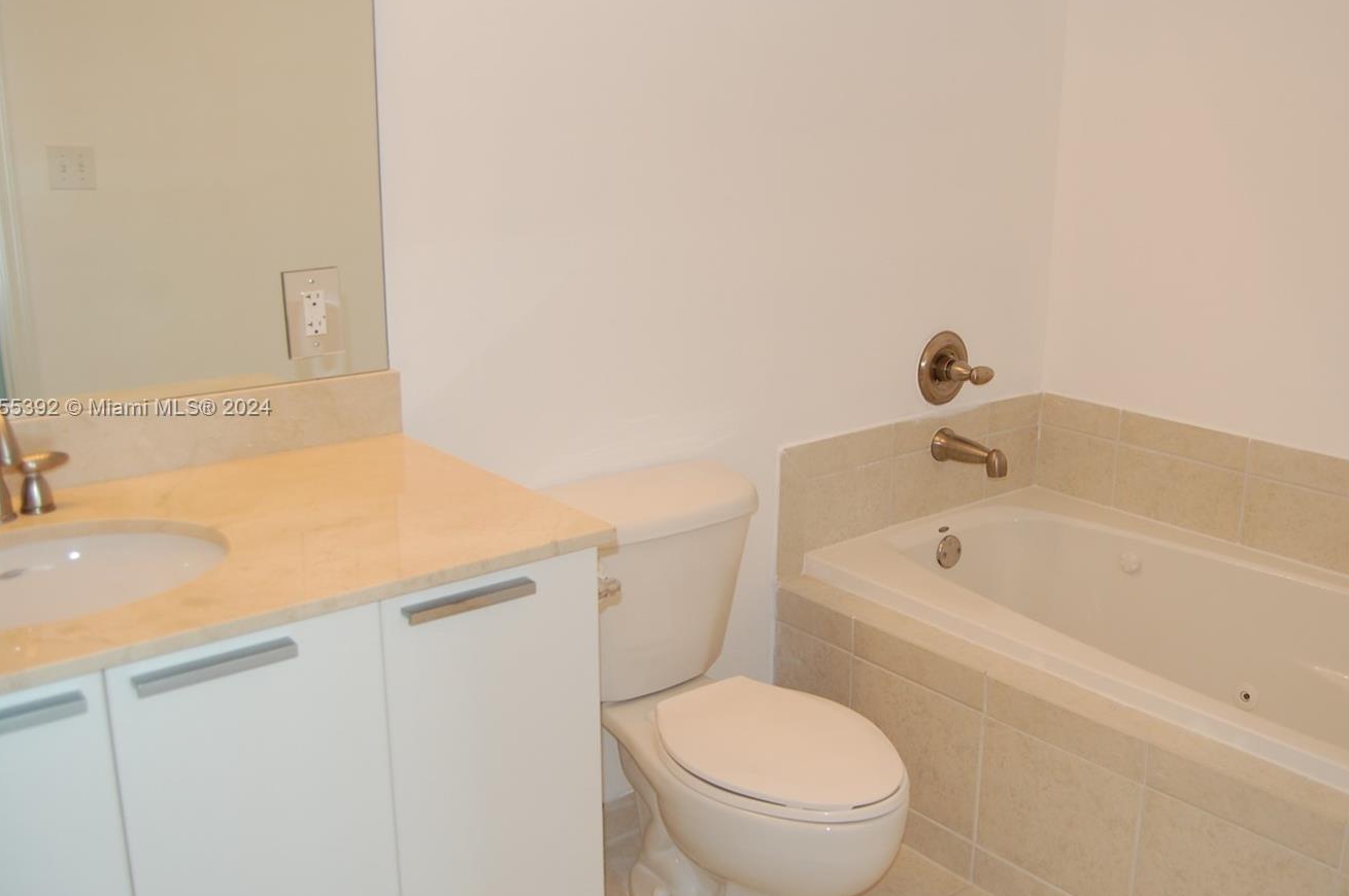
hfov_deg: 57.1
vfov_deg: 39.9
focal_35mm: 33
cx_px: 766
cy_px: 409
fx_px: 1235
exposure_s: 1/80
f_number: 3.5
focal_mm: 18
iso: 400
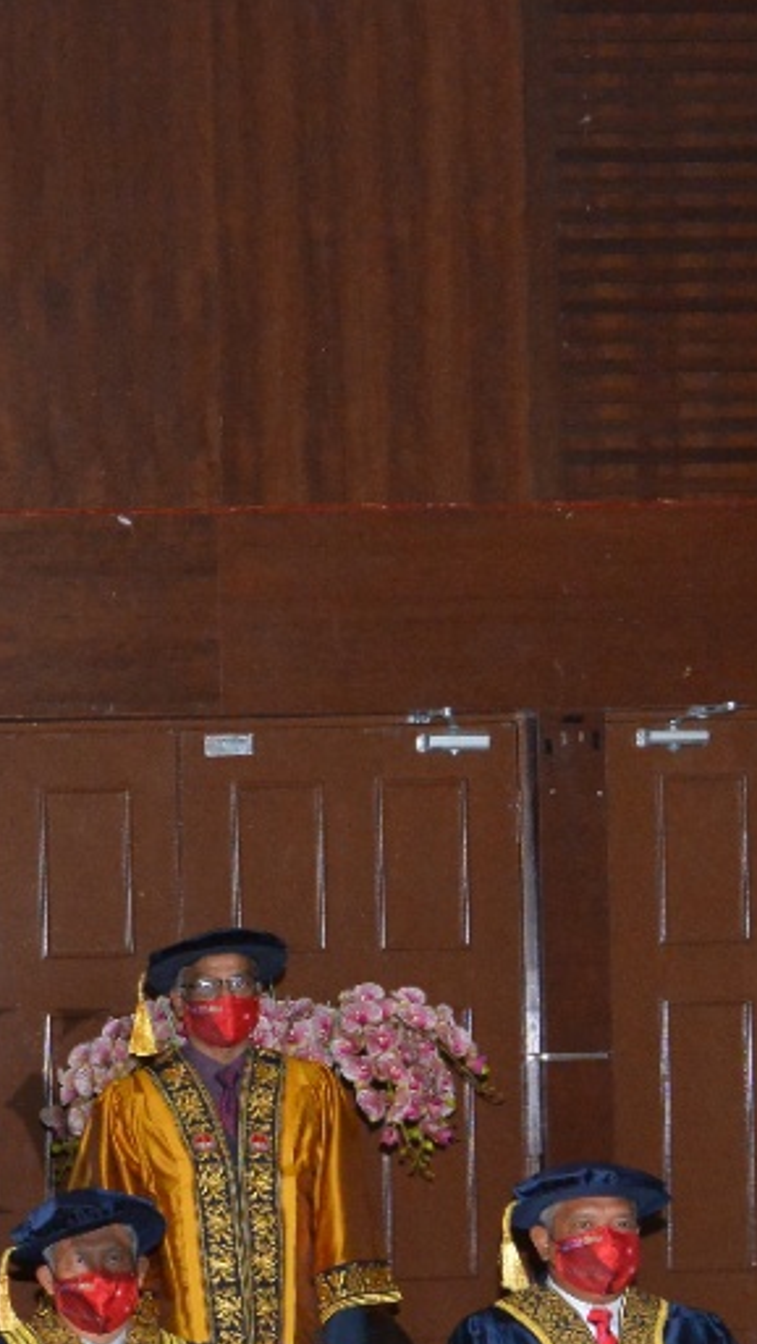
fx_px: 3956
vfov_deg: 19.0
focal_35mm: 111
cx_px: -529
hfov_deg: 10.4
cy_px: 1141
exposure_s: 1/125
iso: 2500
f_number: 9
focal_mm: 34
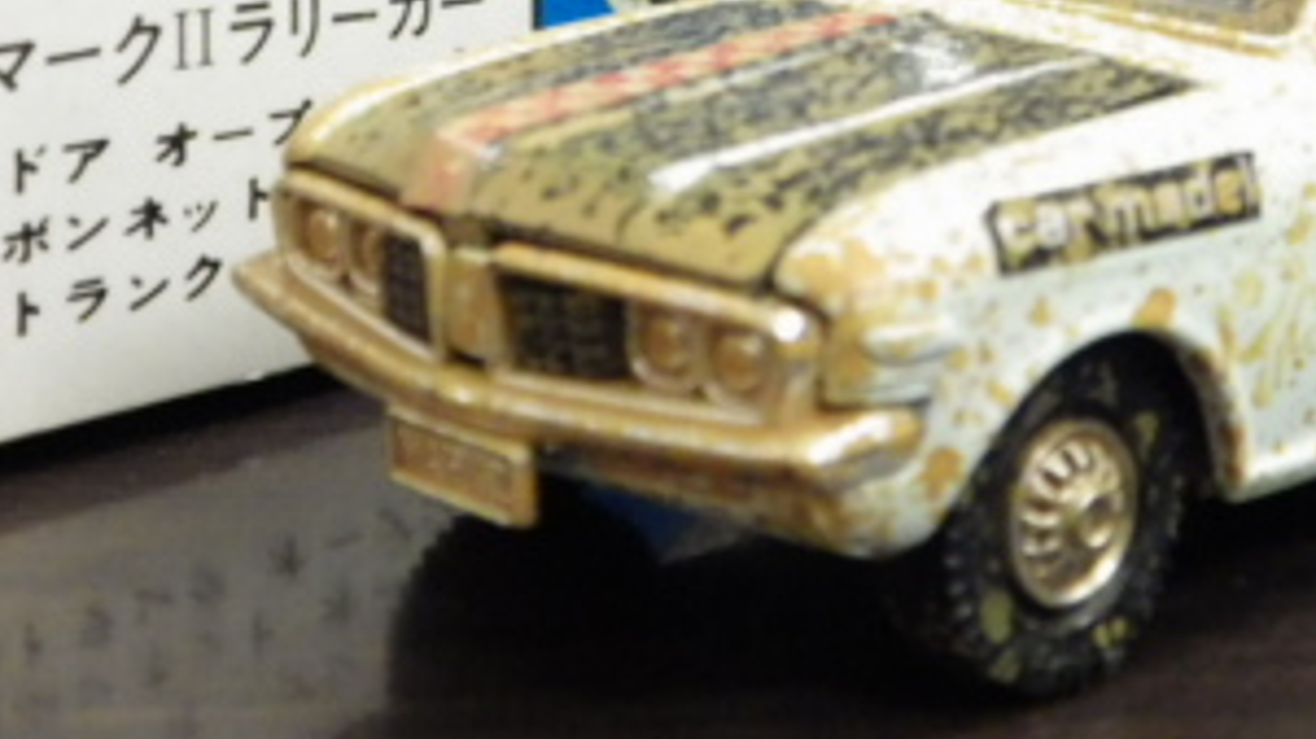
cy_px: -70
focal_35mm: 95
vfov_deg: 12.5
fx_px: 3314
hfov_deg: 22.5
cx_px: 686
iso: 800
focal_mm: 7.4
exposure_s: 1/40
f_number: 3.6
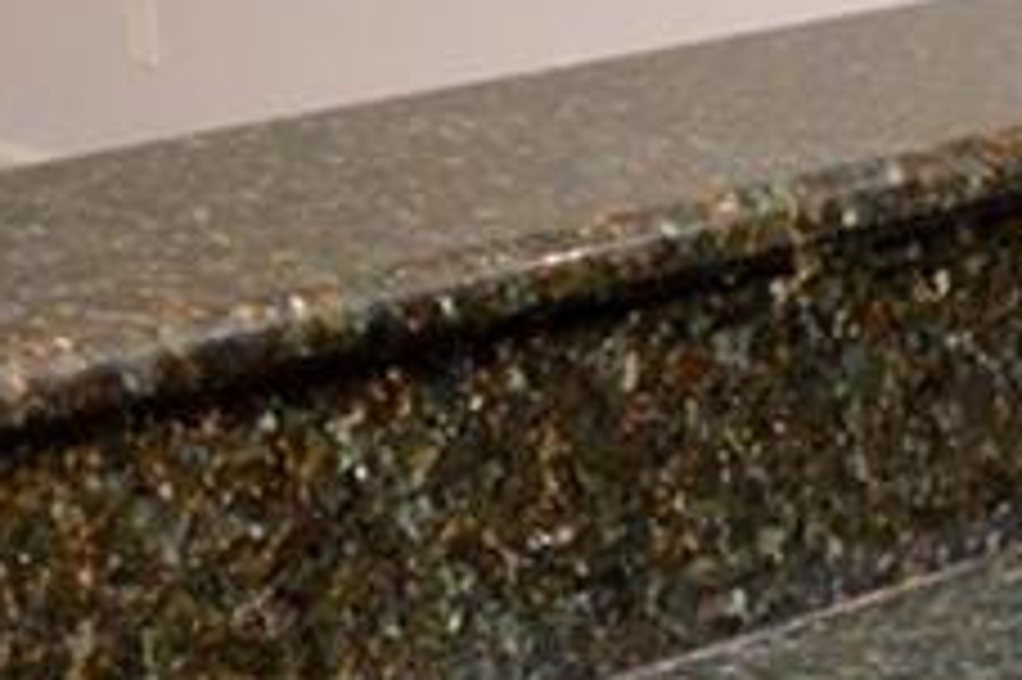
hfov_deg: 13.9
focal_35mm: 127
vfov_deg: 10.8
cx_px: 1994
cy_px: 317
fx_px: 3603
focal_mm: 12
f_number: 4
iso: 1100
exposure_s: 1/60
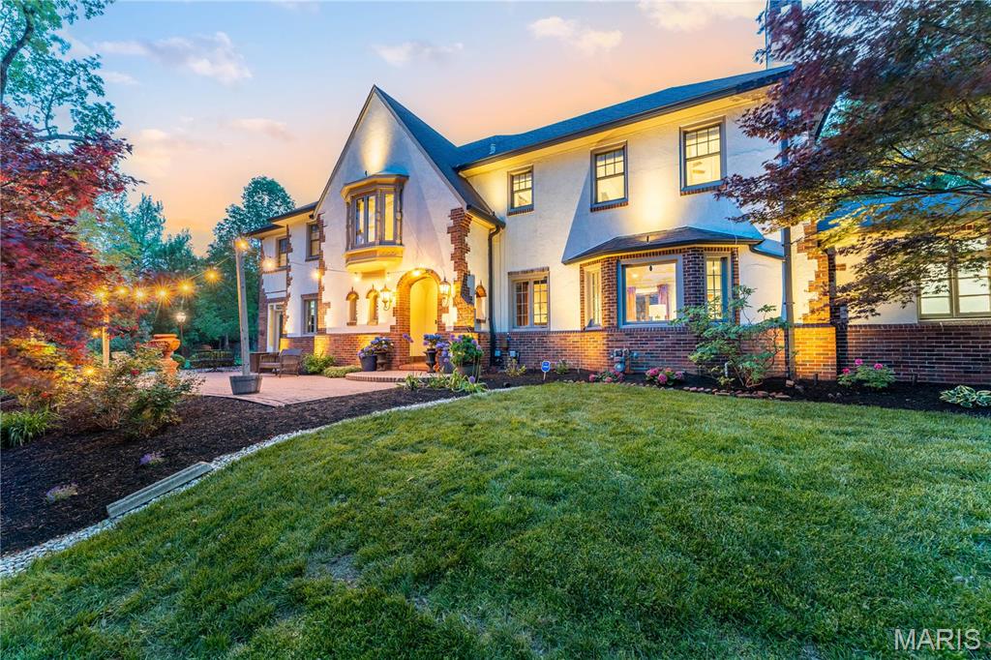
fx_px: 385
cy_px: 330
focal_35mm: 14
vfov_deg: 81.2
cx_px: 496
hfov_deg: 104.3
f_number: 8
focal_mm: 14
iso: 320
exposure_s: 1/2
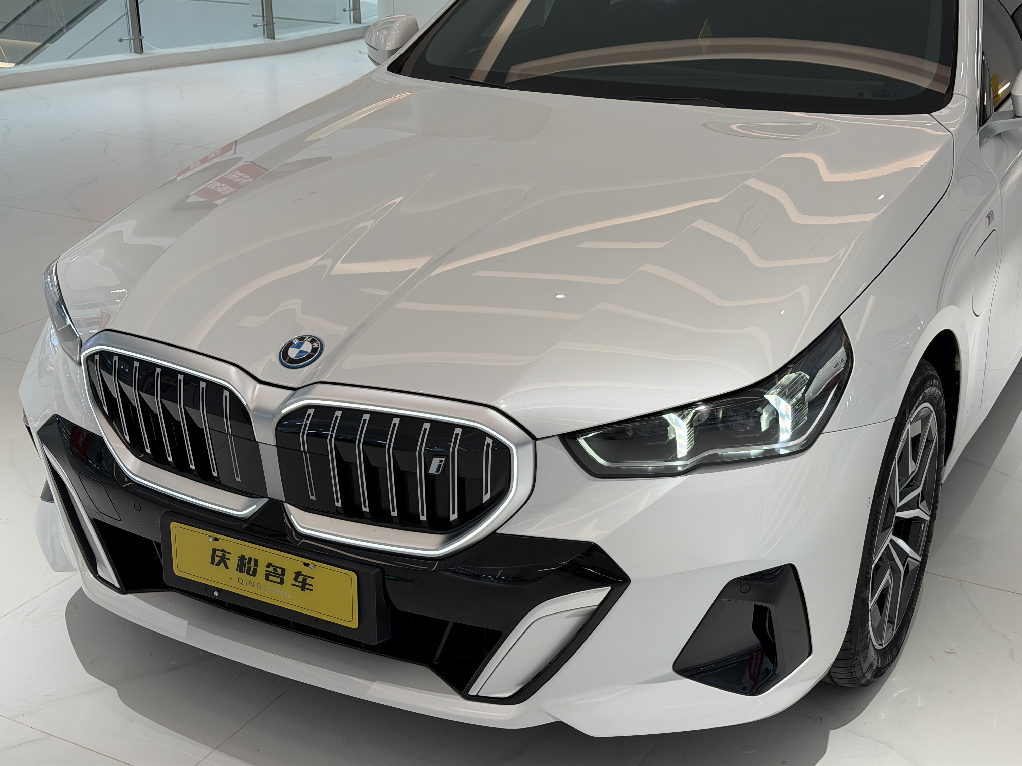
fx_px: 1417
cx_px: 511
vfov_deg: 30.3
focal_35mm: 48
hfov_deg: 39.7
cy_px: 383
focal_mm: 6.76
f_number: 1.78
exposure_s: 1/100
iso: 80
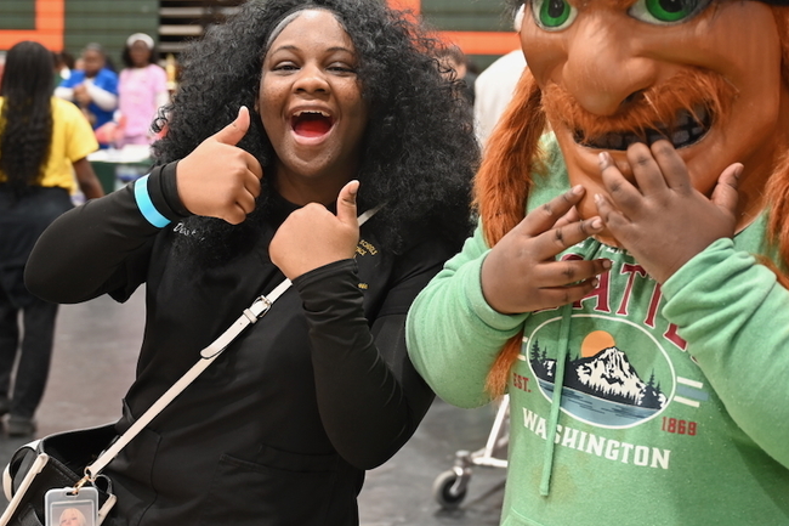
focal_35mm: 74
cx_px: 483
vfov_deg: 18.3
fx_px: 1621
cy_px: 137
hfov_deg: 27.3
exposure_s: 1/60
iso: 560
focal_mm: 47
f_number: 4
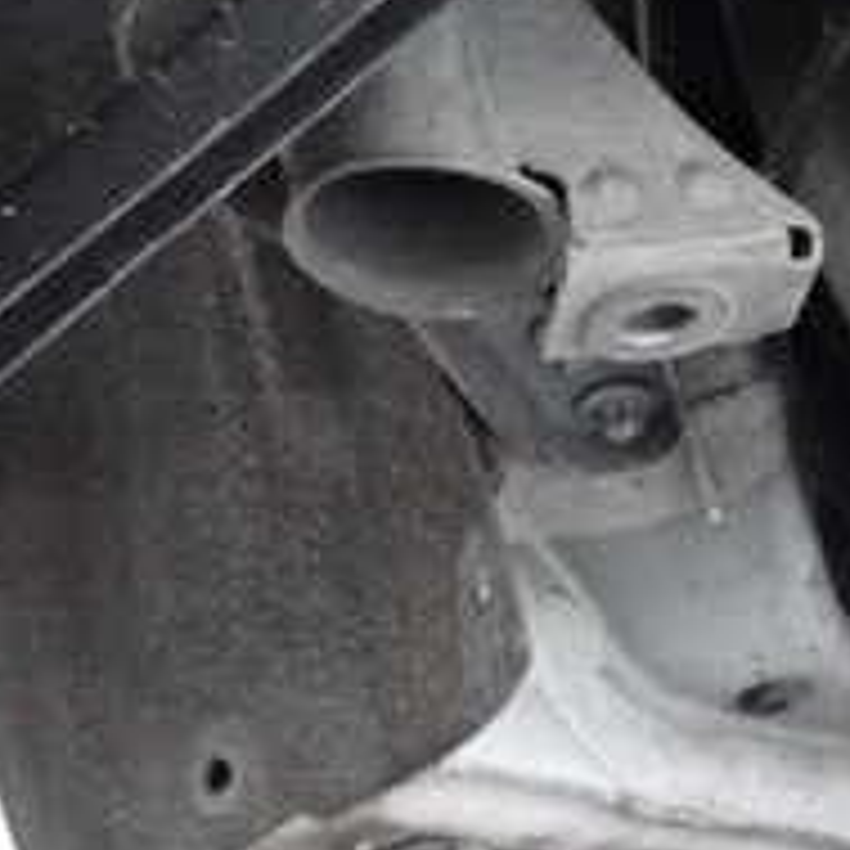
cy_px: 225
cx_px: 13
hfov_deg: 20.1
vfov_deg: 20.5
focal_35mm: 84
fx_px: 2334
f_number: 2.3
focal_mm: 5.4
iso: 4000
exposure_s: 1/125
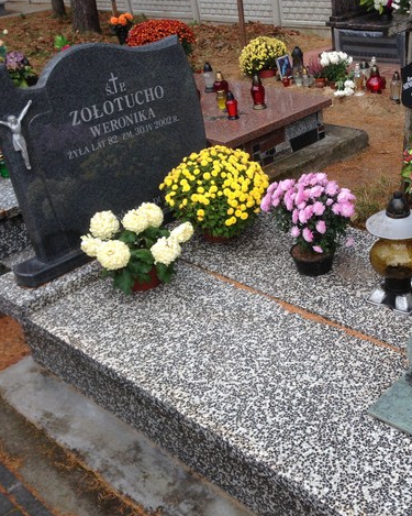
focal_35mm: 44
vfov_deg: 42.0
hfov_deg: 33.4
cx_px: 310
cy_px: 254
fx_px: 671
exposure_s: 1/188
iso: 50
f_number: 2.4
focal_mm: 4.12
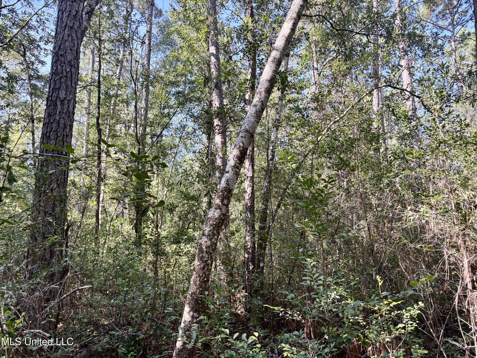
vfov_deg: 53.1
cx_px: 238
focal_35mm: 26
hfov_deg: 67.3
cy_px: 179
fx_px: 358
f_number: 1.6
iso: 50
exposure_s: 1/227
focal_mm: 5.96
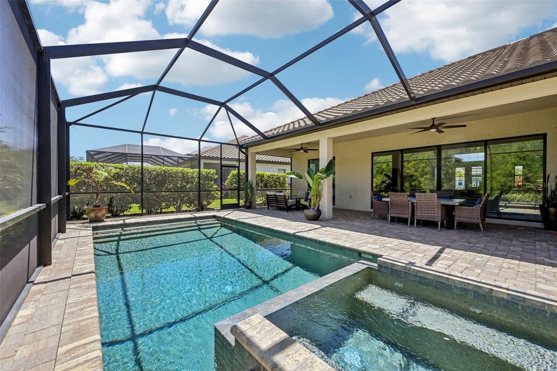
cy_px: 186
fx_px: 217
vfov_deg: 81.2
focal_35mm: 14
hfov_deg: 104.3
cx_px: 278
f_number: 8
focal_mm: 14
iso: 400
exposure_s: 1/500
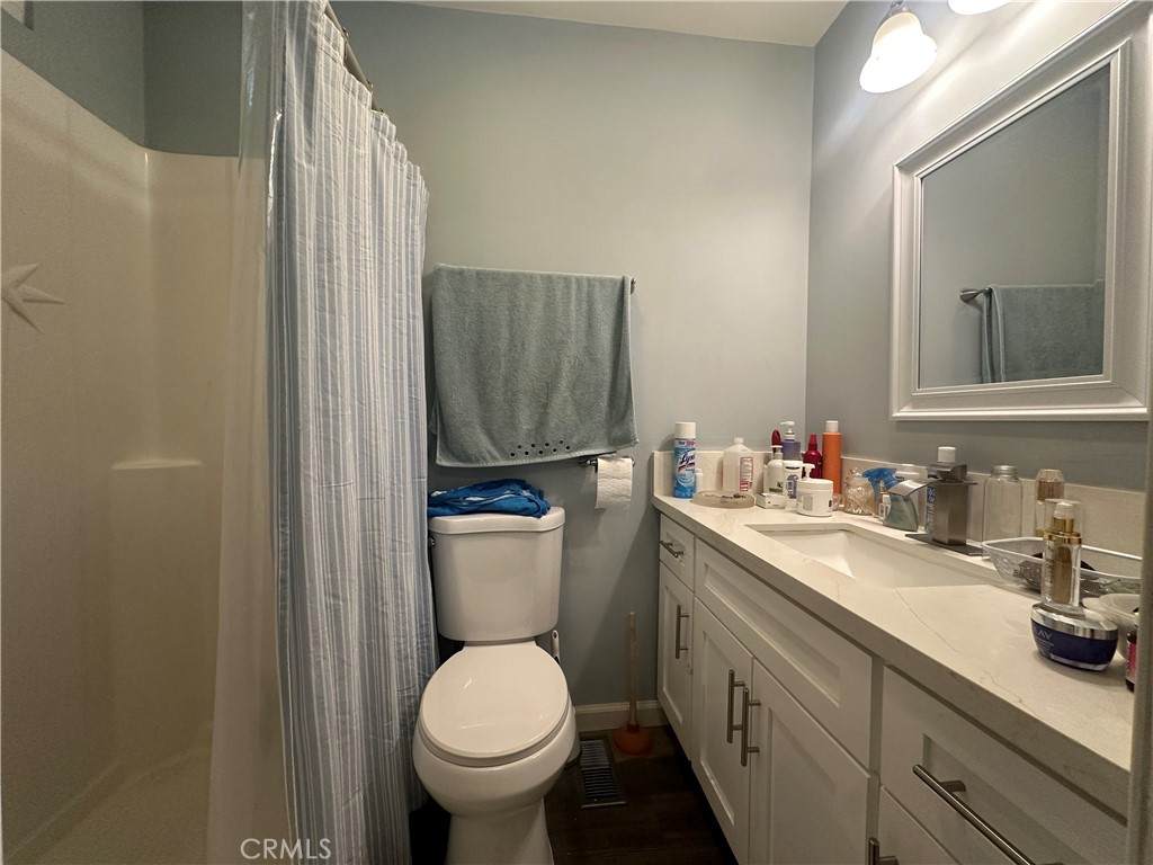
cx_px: 576
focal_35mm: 14
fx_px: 466
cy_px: 432
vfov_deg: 85.7
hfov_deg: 102.1
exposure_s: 1/120
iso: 250
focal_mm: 2.22
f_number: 2.2
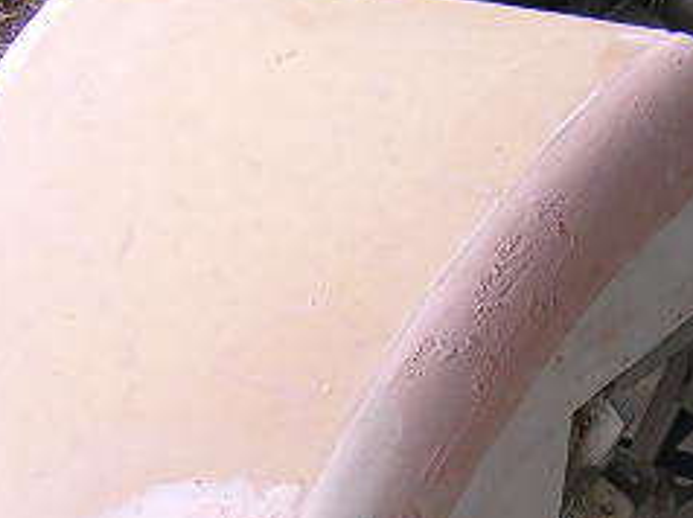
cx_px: 542
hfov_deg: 20.1
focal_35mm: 97
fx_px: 1940
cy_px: 469
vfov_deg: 15.0
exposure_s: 1/52.2
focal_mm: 4.7
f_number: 2.6
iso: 100
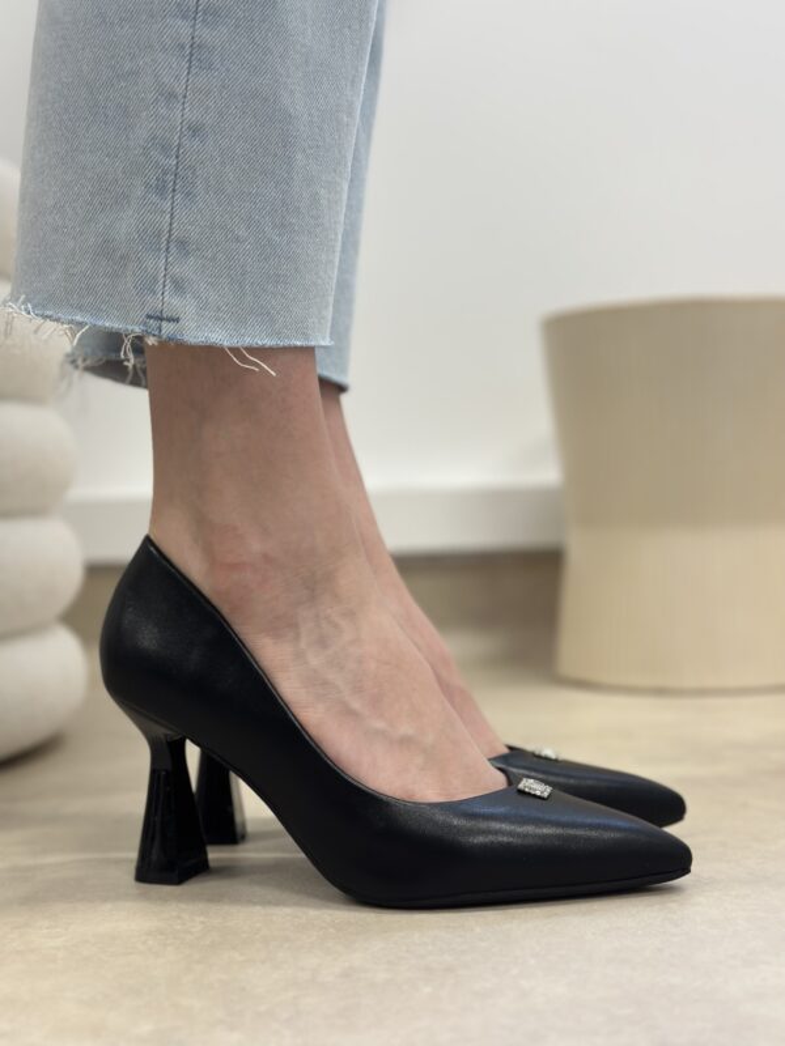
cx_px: 392
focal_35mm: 48
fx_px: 1451
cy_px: 523
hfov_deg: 30.3
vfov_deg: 39.7
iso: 200
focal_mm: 6.86
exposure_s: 1/100
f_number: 1.78
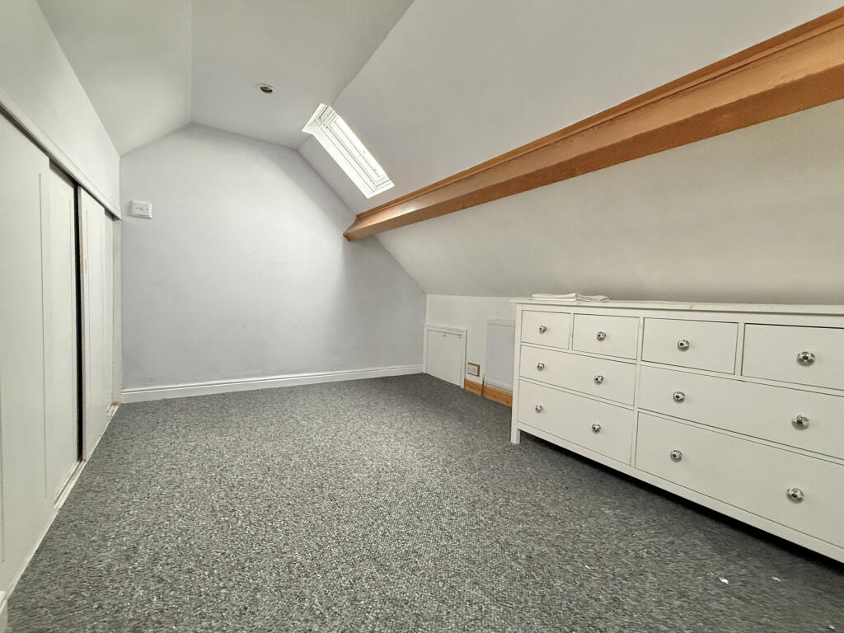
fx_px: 341
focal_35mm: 14
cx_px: 422
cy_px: 316
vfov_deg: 85.7
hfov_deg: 102.1
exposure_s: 1/96
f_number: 2.2
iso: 400
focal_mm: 2.22
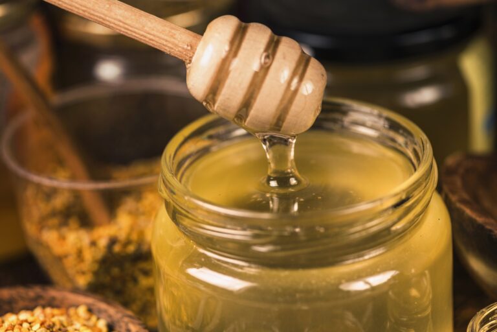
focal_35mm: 105
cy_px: 166
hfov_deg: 19.5
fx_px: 1449
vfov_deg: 13.0
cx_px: 248
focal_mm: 105
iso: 100
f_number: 5
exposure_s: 1/160
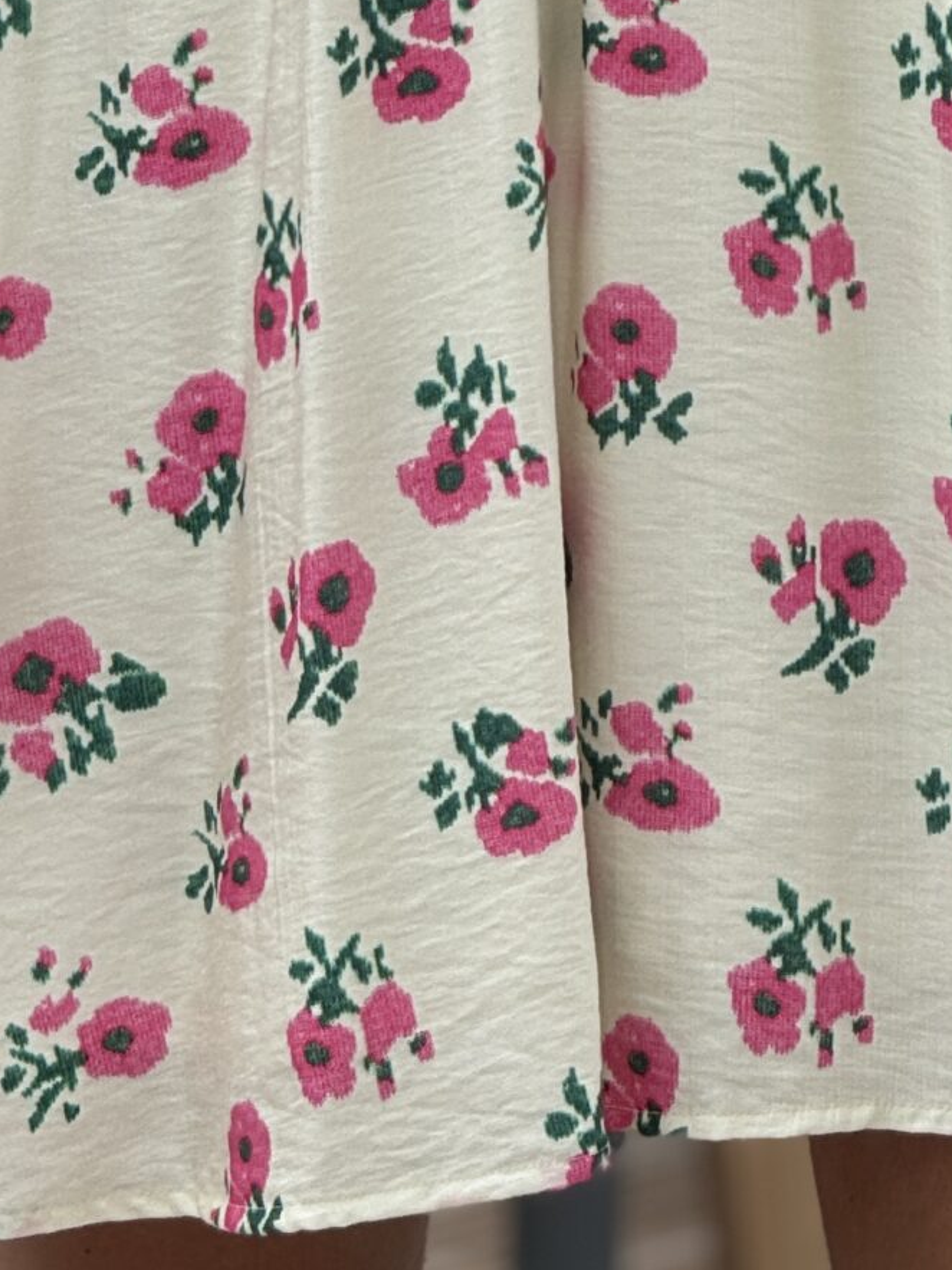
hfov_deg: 4.3
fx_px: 12764
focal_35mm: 348
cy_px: -339
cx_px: 391
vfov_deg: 5.7
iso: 50
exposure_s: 1/377
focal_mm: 15.66
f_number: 2.8
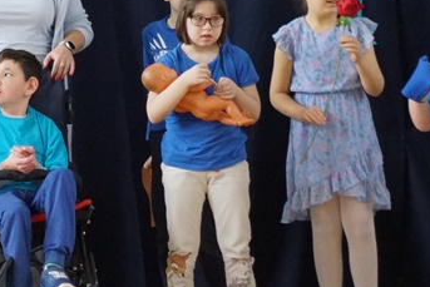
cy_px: 18
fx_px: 3656
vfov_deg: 4.5
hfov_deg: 6.7
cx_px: 0
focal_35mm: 306
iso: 2500
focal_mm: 70
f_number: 5
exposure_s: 1/160
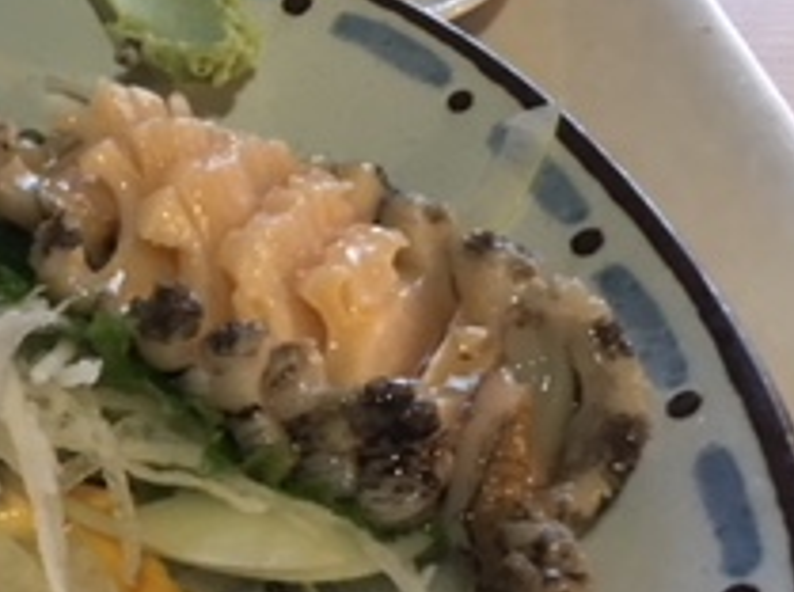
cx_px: -65
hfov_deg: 21.0
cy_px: 311
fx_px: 2038
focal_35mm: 89
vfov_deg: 16.5
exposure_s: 1/8
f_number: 2.2
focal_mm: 4.15
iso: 80
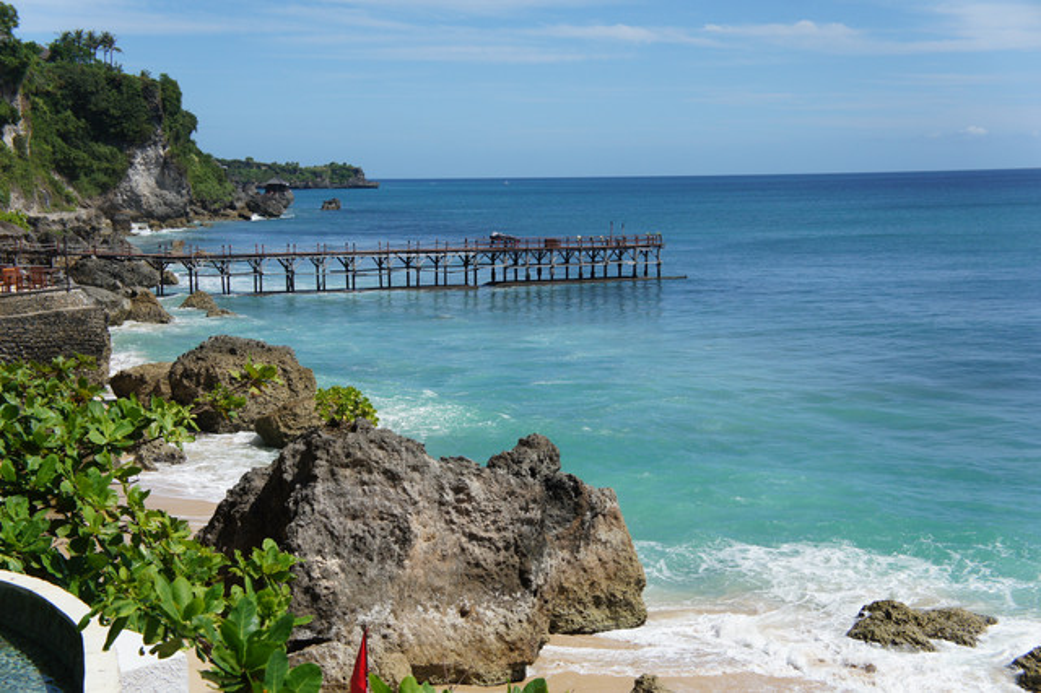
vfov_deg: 25.0
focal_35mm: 54
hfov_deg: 36.9
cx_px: 520
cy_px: 346
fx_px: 1561
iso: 200
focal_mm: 36
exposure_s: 1/1000
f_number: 6.3
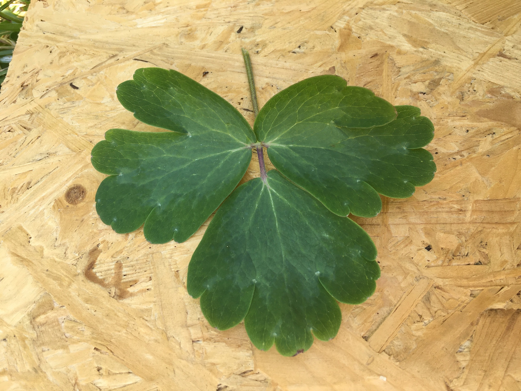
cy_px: 196
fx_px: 436
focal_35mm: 29
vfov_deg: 48.2
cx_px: 260
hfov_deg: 61.7
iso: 25
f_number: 2.2
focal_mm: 4.15
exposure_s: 1/247
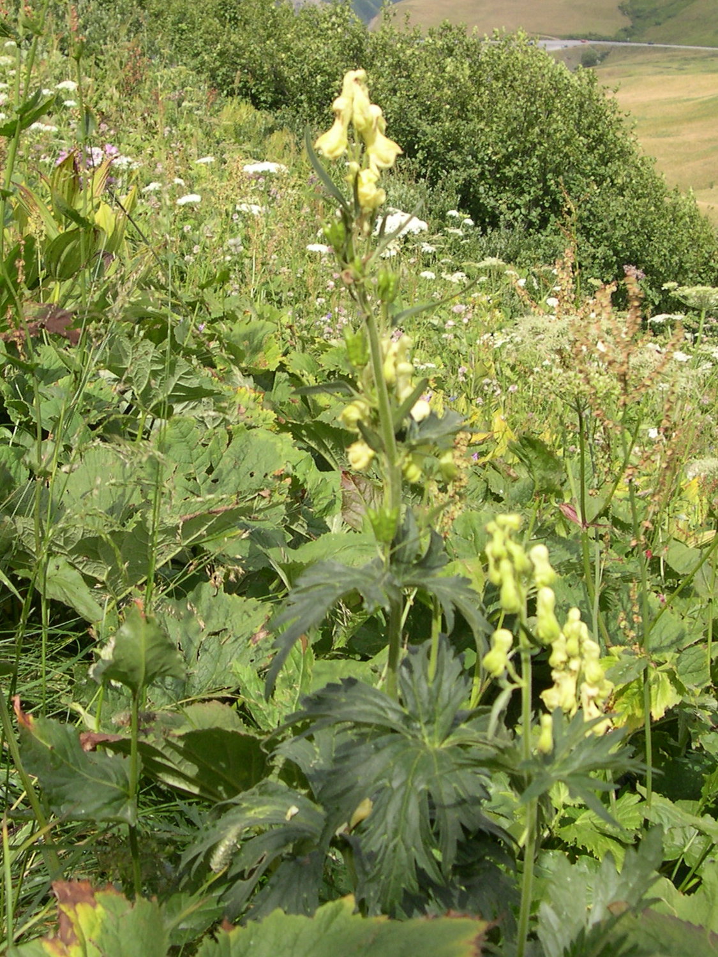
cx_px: 359
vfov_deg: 49.0
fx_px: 1051
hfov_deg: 37.7
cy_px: 478
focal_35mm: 38
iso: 100
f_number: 7.6
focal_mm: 8
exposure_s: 1/127
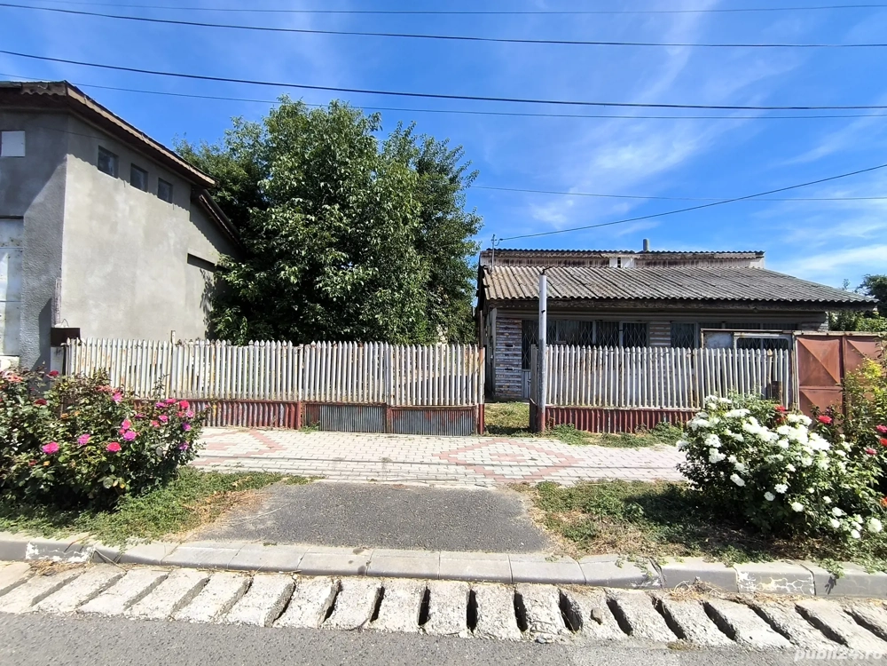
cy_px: 333
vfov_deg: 78.1
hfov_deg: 94.5
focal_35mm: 16
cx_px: 444
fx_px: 410
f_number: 2.2
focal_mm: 1.65
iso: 50
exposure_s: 1/1414
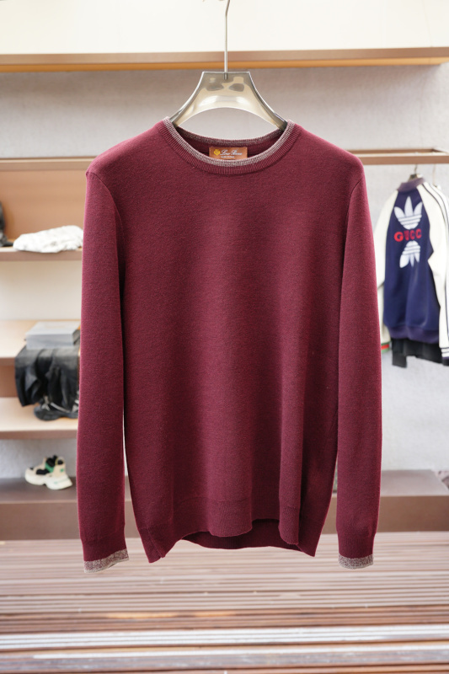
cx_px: 224
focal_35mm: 42
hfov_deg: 31.9
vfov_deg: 46.4
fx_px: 786
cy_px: 337
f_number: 4
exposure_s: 1/125
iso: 320
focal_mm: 28
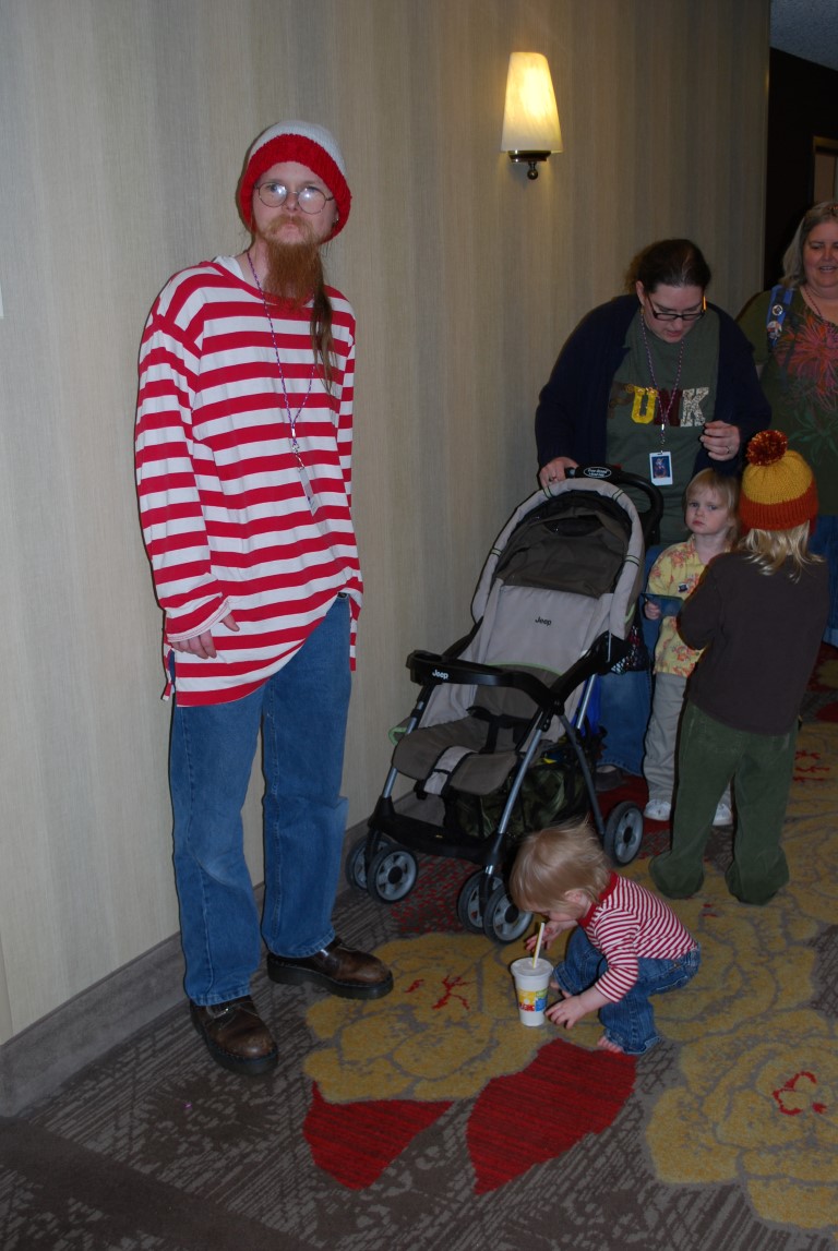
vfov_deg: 49.5
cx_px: 419
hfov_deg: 34.3
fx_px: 1358
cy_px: 626
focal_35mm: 39
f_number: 4.2
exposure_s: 1/60
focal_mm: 26
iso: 200
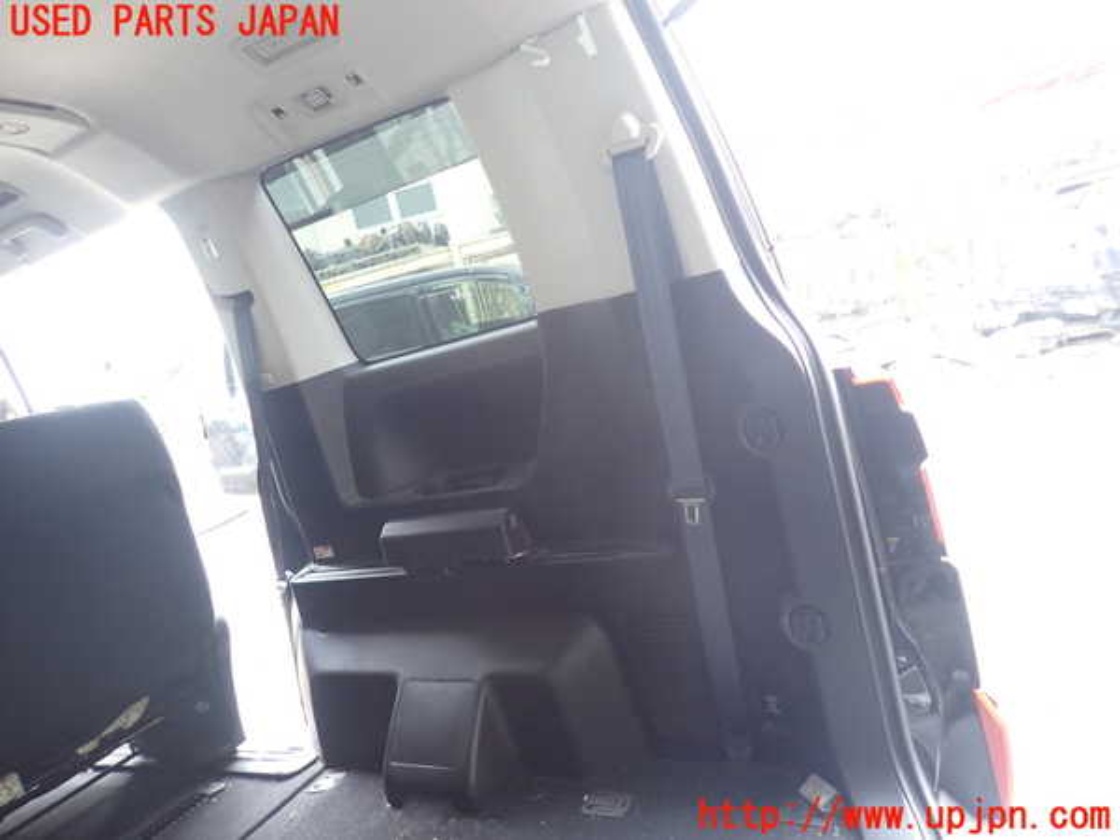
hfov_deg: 69.4
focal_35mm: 25
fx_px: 809
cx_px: 560
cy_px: 420
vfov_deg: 54.9
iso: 200
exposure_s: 1/40
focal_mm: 4.5
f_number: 2
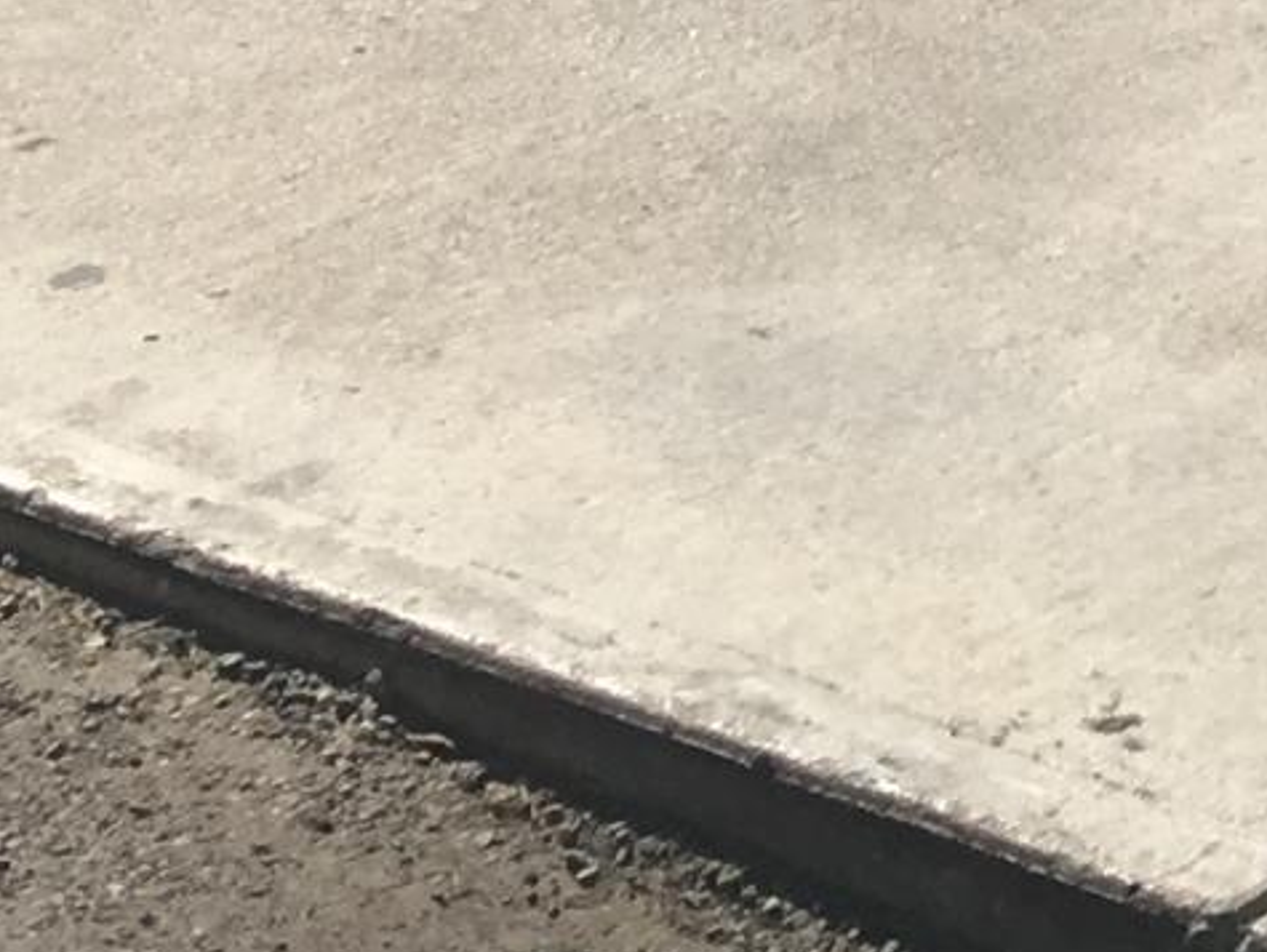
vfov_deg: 7.2
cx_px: 1608
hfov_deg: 10.6
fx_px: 6703
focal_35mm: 183
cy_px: -1960
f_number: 2.2
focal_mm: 4.15
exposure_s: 1/1603
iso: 25
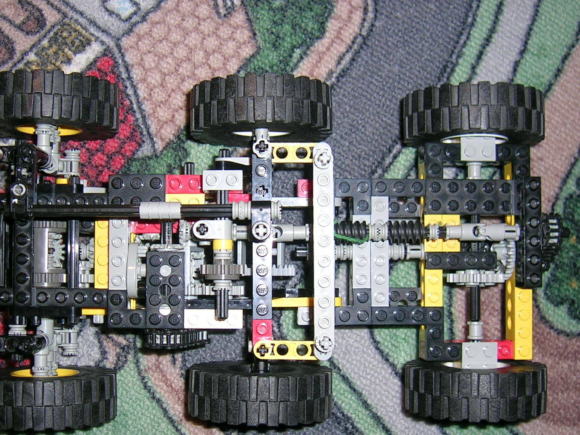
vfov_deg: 31.5
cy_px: 252
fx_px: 771
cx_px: 271
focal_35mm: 46
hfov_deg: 41.2
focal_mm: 5.4
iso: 50
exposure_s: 1/60.1
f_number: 2.8
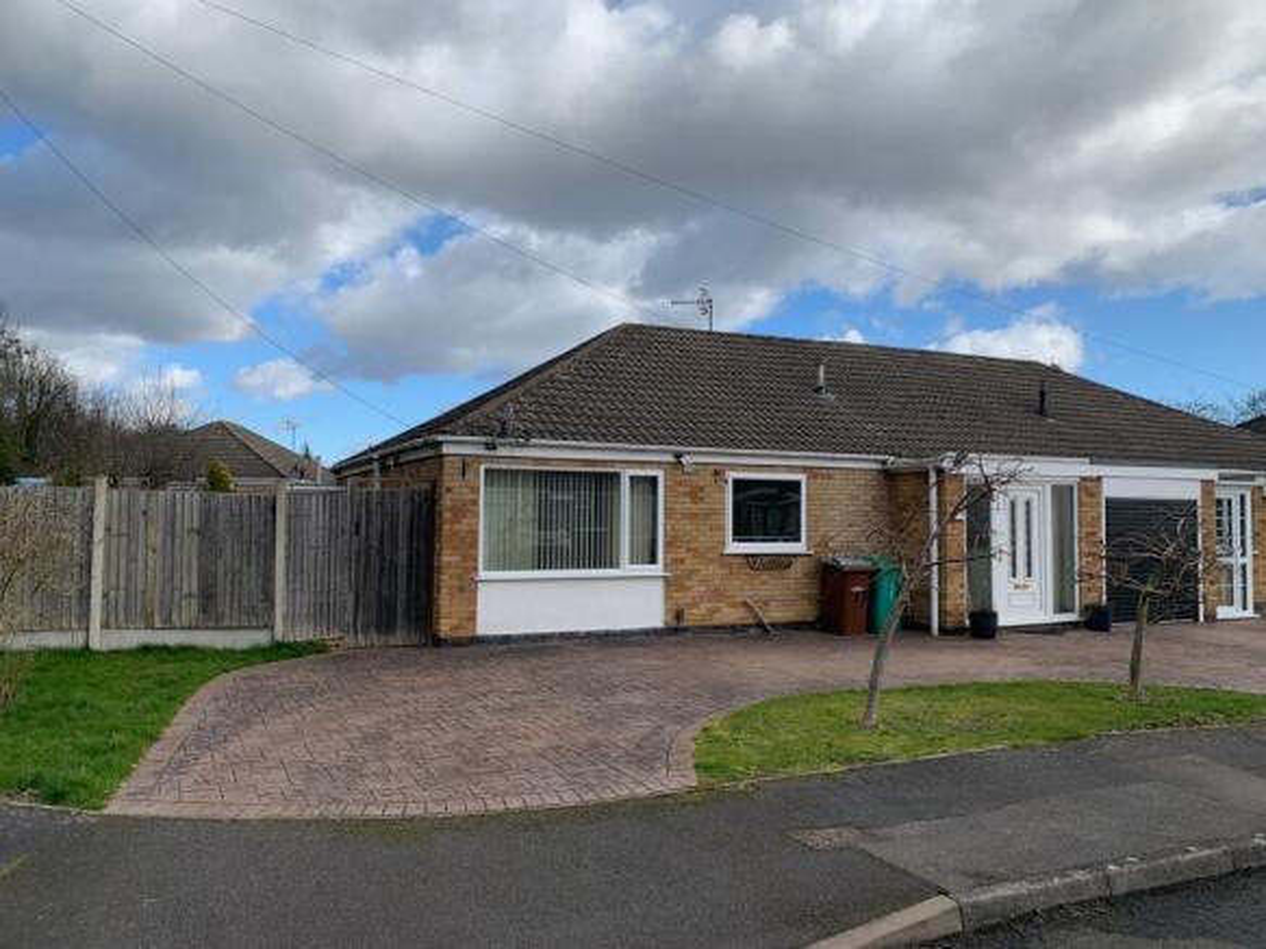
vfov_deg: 53.0
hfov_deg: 67.3
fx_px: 951
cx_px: 633
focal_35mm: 26
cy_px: 474
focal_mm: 4.25
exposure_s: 1/1748
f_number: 1.8
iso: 25
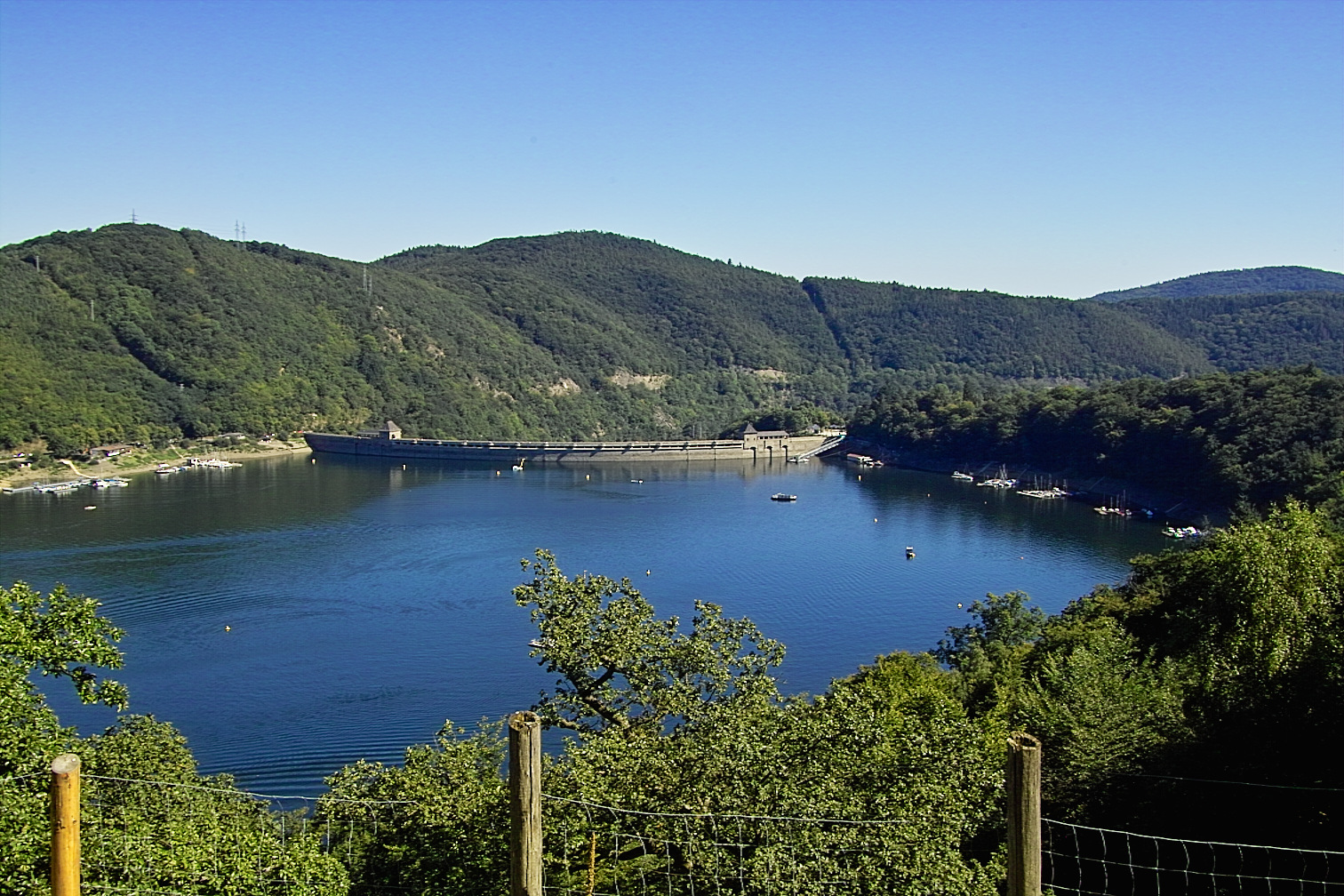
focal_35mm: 34
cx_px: 672
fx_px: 1269
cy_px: 448
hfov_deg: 55.8
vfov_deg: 38.9
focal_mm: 20
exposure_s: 1/250
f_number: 8
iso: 100
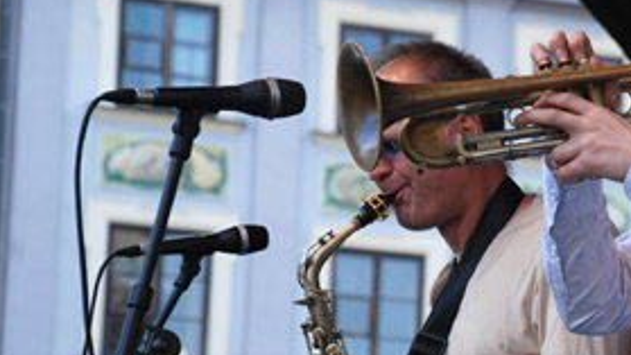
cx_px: 561
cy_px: 241
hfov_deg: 9.0
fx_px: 4015
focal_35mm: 240
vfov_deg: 5.1
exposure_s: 1/125
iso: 400
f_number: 5.6
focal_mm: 85
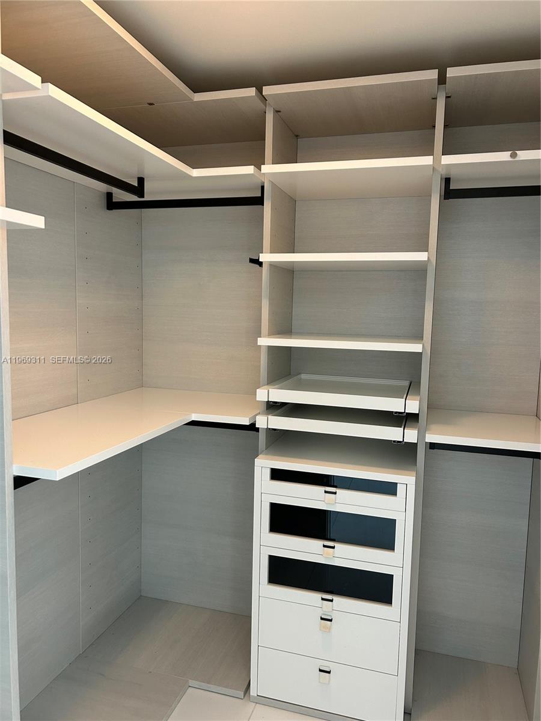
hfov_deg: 53.1
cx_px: 270
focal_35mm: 26
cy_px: 360
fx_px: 542
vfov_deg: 67.3
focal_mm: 5.7
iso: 80
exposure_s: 1/60
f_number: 1.5
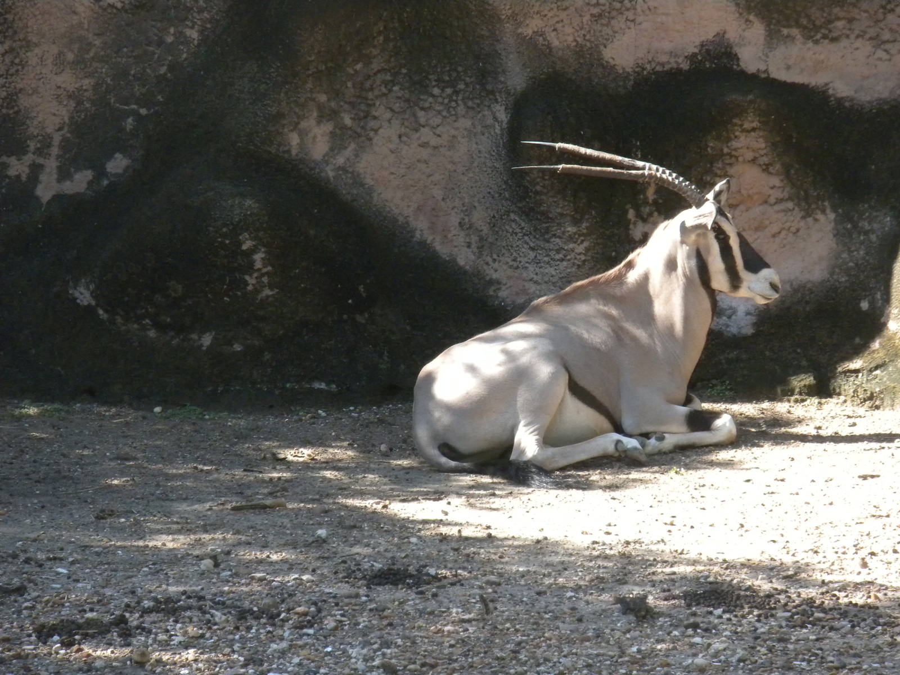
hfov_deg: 8.3
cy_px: 338
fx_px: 6188
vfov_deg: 6.2
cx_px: 450
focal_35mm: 238
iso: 400
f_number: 5.2
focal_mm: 42.1
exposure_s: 1/470
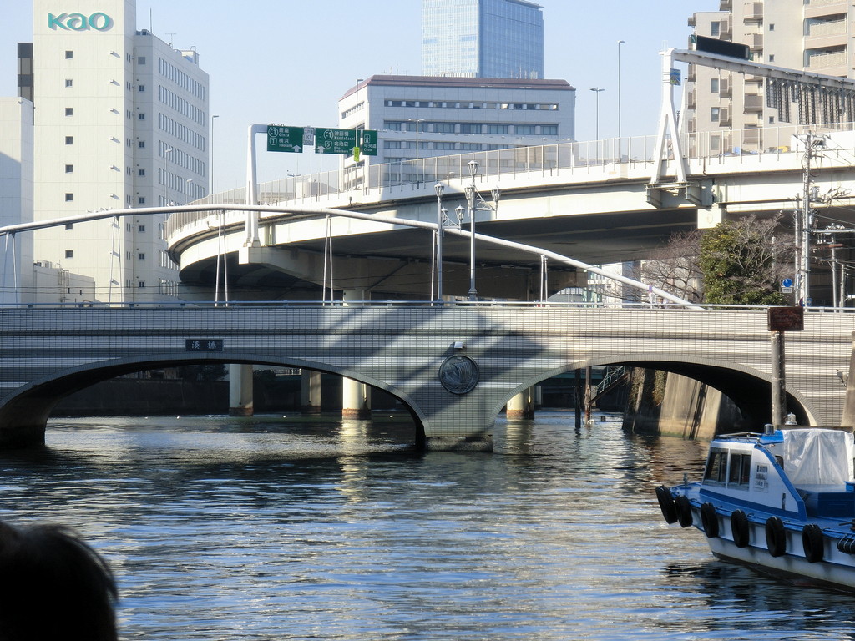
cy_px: 320
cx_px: 428
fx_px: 2668
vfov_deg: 13.7
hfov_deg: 18.2
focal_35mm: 108
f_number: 4.4
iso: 100
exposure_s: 1/320
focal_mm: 19.1
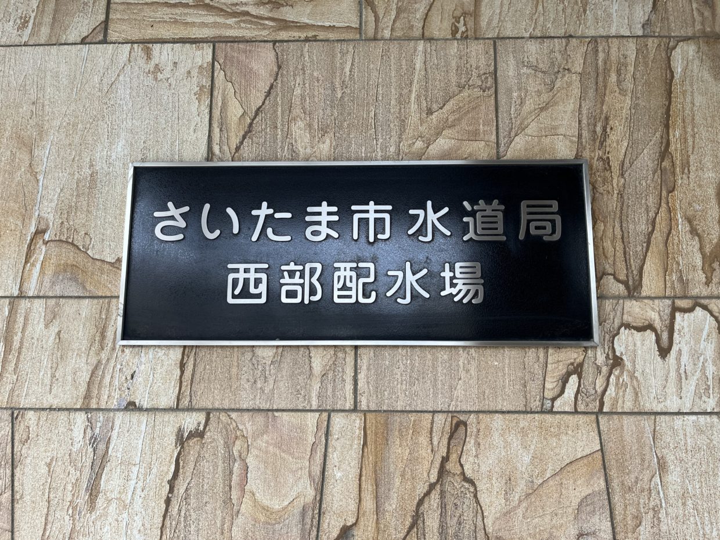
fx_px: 541
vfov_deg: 53.1
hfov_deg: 67.3
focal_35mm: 26
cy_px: 270
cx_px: 360
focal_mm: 5.1
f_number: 1.6
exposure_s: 1/105
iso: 125
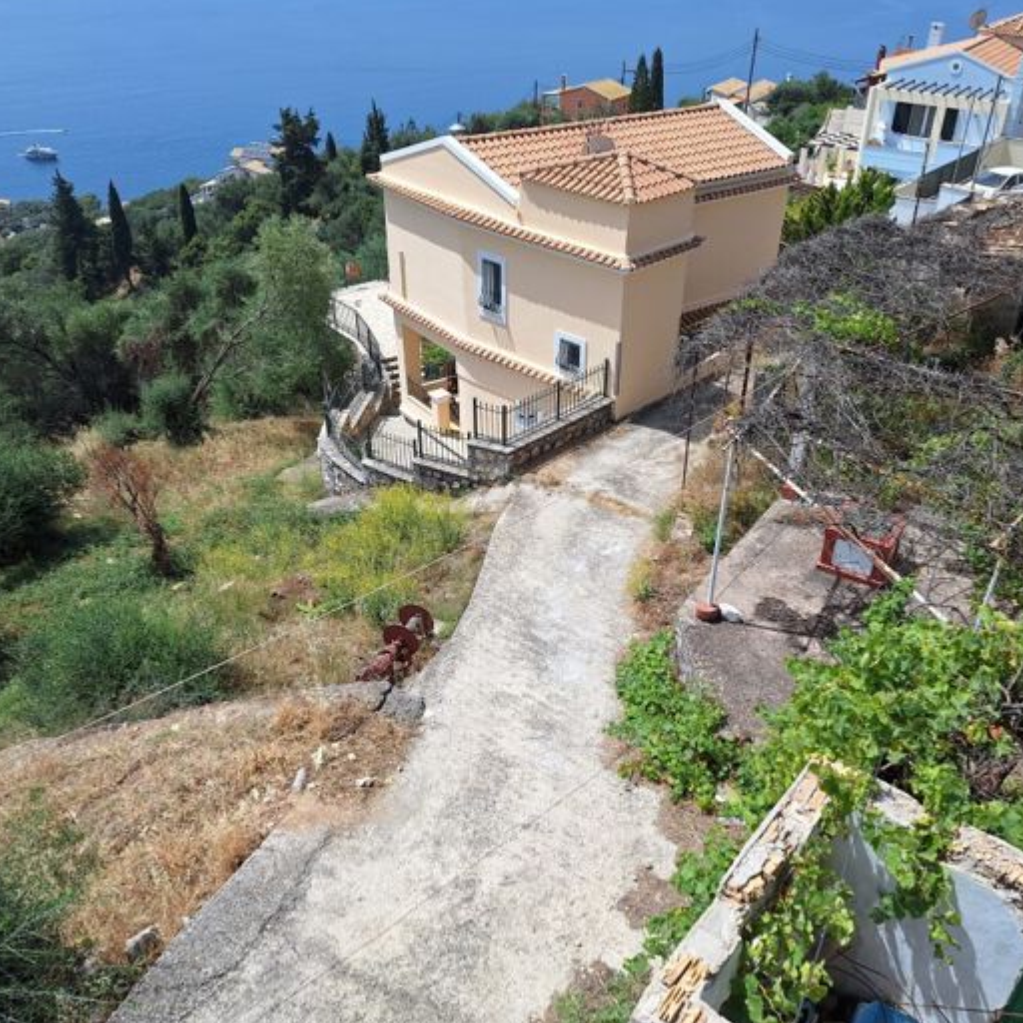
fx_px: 936
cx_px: 554
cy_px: 508
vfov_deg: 57.3
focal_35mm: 28
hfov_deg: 57.2
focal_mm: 5.54
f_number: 1.8
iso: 40
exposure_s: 1/2778
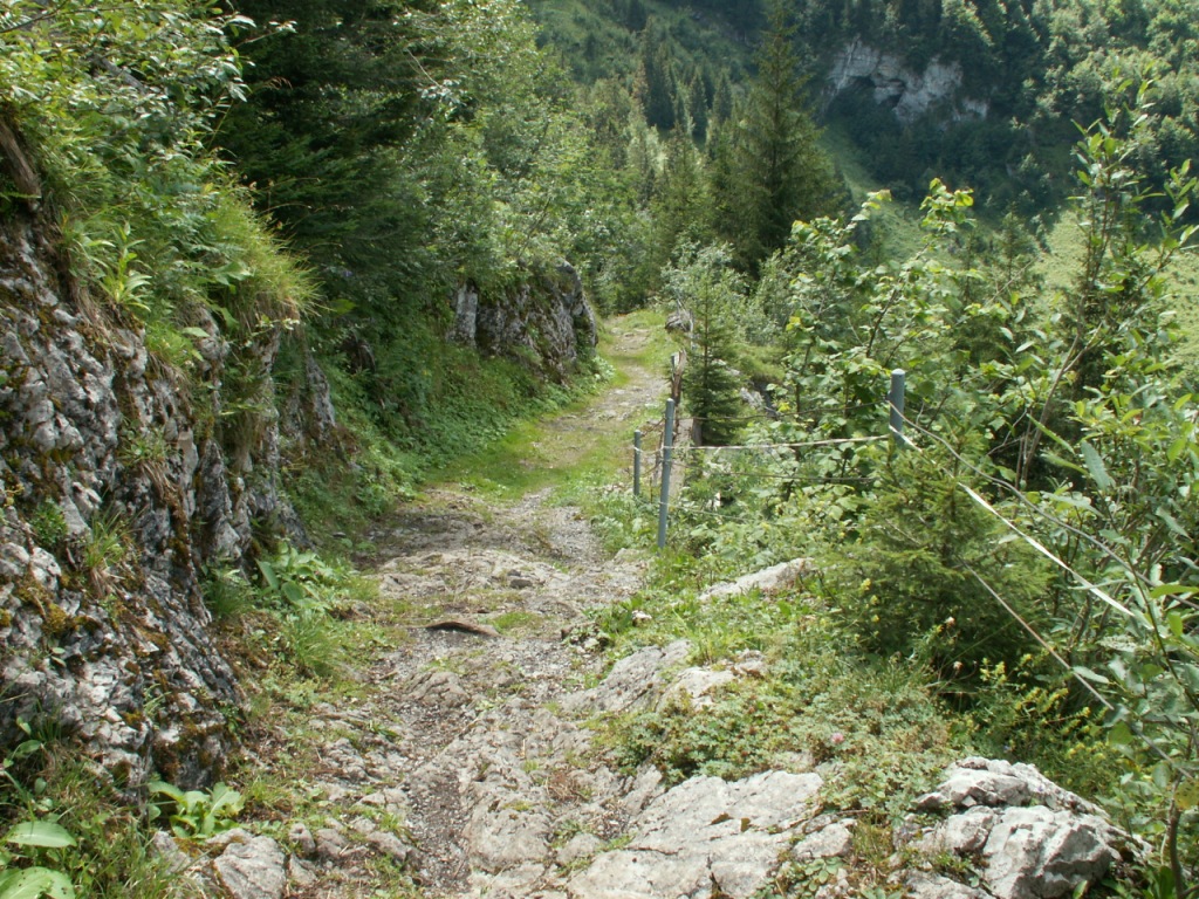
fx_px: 1212
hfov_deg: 52.6
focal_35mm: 35
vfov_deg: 40.7
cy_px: 450
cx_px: 600
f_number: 7.1
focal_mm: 5.86
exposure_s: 1/30
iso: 50
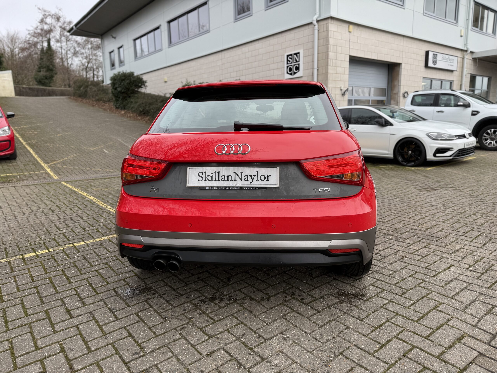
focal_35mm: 24
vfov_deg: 56.8
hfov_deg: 71.6
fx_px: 345
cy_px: 186
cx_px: 248
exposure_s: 1/121
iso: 50
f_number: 1.78
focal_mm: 6.76
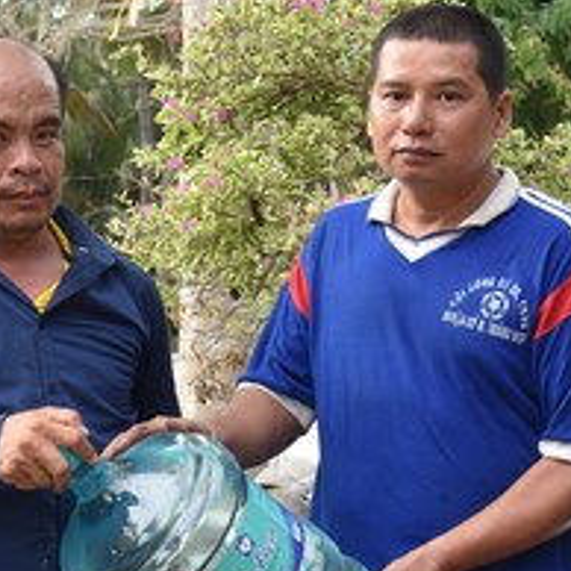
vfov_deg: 15.3
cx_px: -68
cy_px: 259
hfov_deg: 14.9
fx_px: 2127
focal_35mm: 114
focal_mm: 40
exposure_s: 1/160
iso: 400
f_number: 6.3
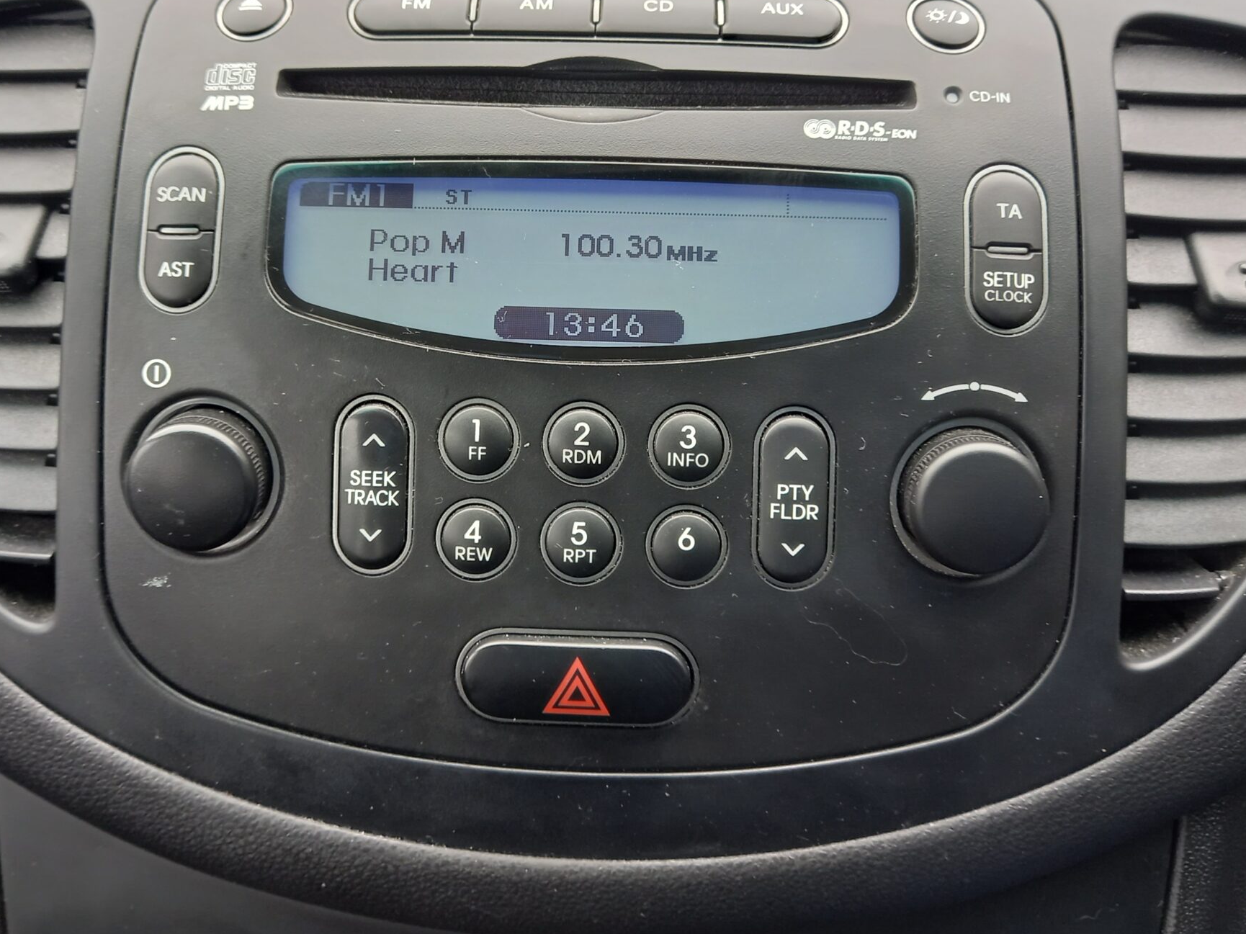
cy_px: 326
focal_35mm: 37
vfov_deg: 38.3
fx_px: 1332
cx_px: 561
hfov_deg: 50.1
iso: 50
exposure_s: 1/60
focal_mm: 4.6
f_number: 2
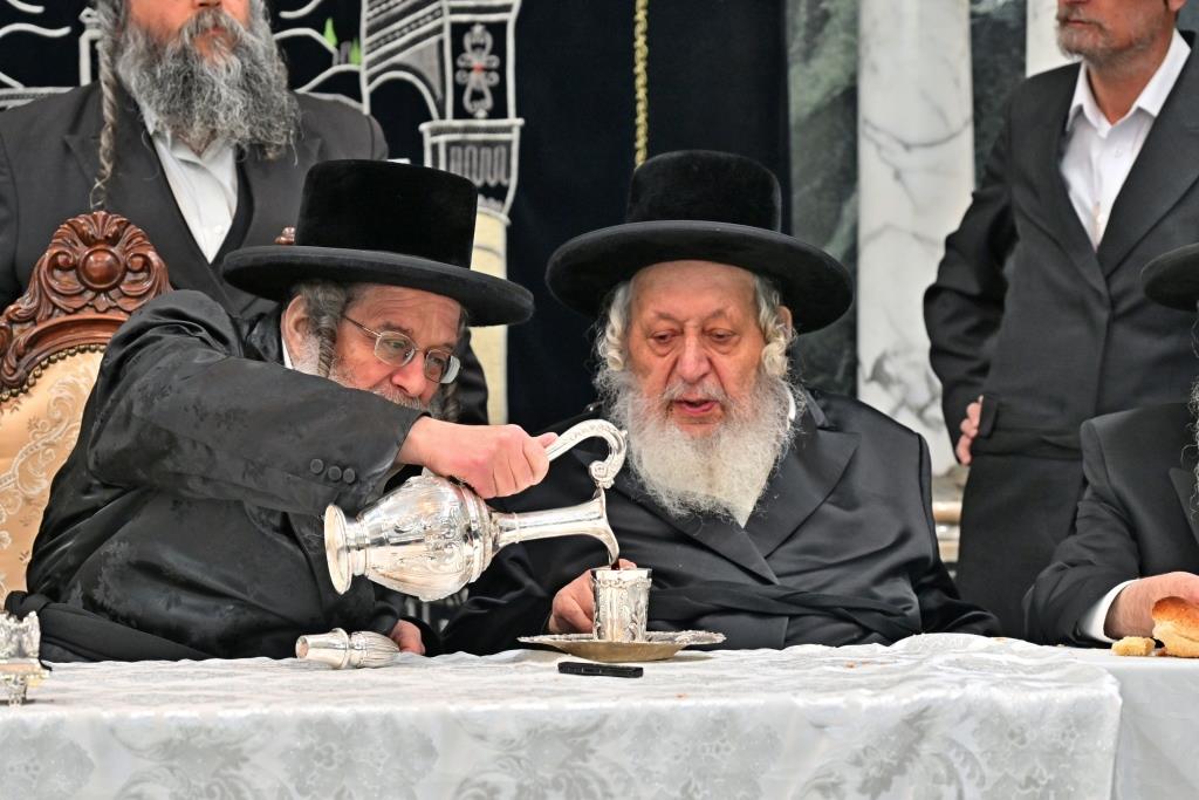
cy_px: 400
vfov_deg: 7.6
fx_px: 5995
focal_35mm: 180
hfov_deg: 11.4
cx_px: 600
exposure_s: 1/250
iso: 800
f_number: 4
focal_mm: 120
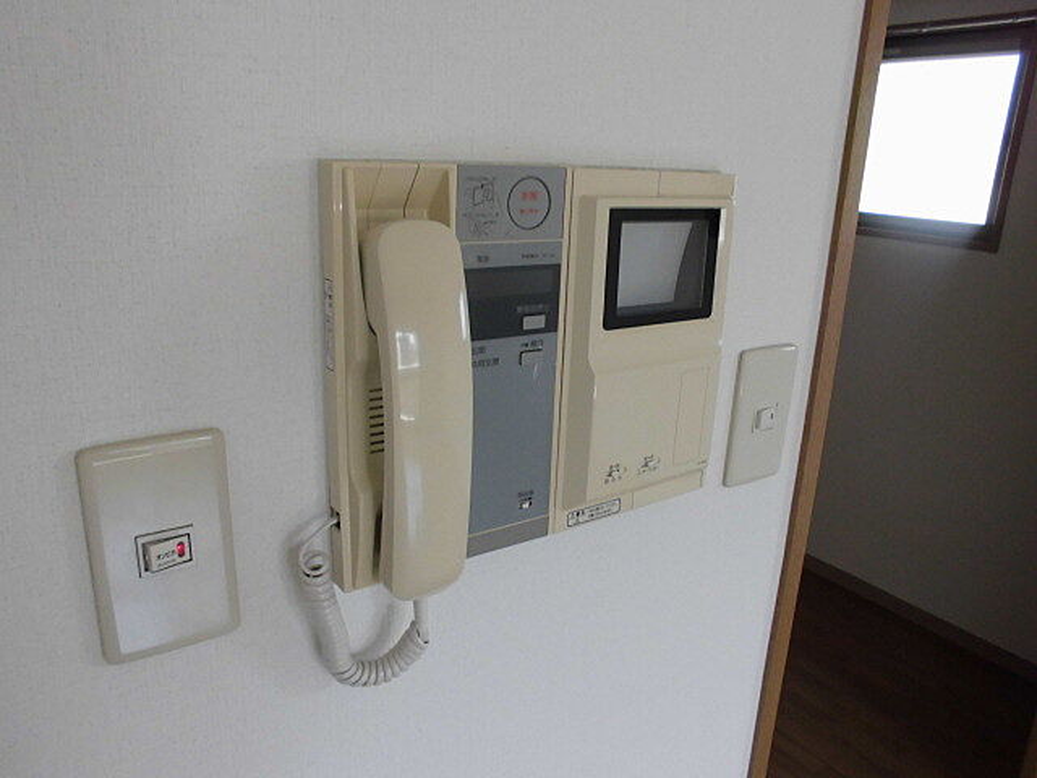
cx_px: 518
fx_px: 779
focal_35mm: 26
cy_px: 389
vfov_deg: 53.1
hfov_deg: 67.3
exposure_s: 1/60
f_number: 3.5
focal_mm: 4.6
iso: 200
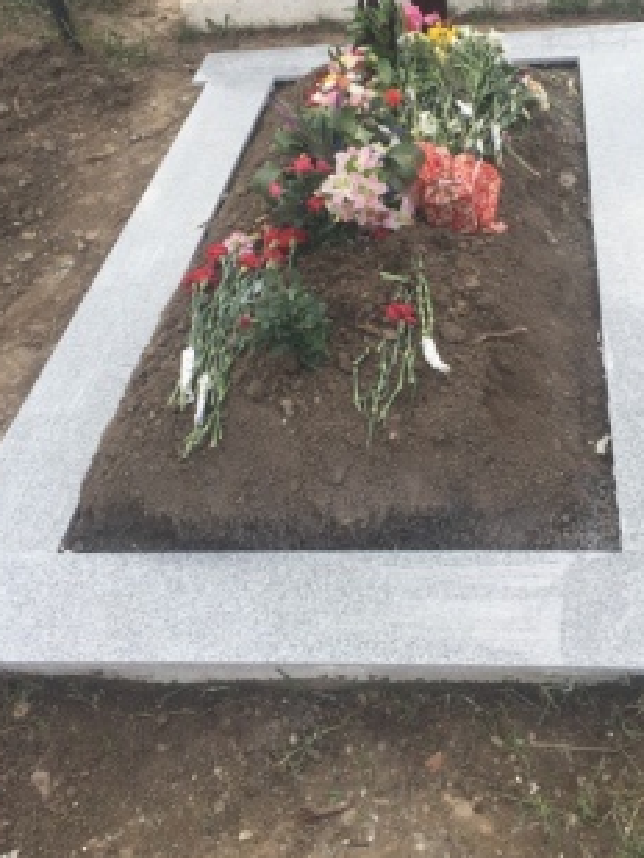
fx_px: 1041
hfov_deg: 34.1
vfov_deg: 44.4
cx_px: 425
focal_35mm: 42
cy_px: 317
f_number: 2.2
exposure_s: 1/618
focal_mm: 4.15
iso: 32
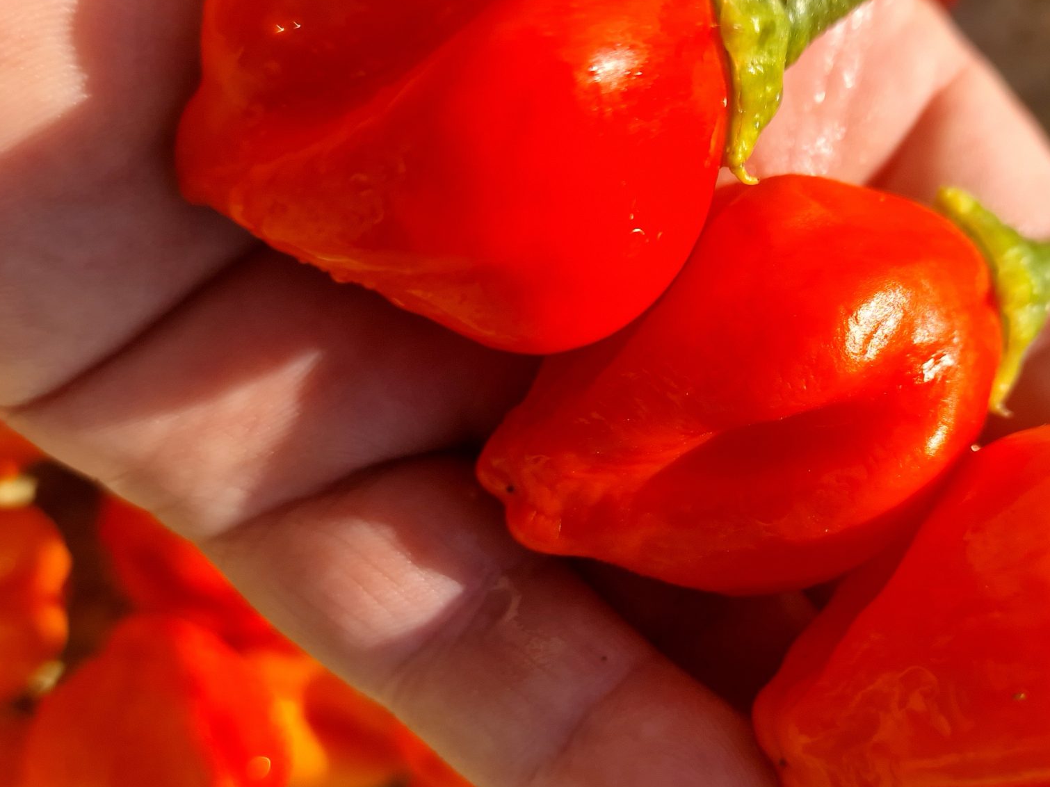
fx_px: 1183
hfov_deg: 47.1
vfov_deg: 36.8
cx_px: 695
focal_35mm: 39
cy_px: 424
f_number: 1.8
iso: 50
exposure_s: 1/997
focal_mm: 6.4
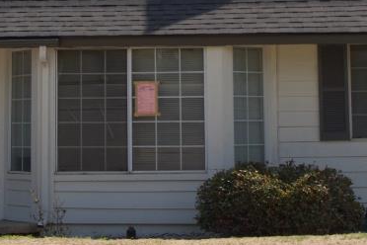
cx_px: 168
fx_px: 1172
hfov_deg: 17.8
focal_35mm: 115
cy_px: -32
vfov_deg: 11.7
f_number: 10
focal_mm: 19
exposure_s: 1/200
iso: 100
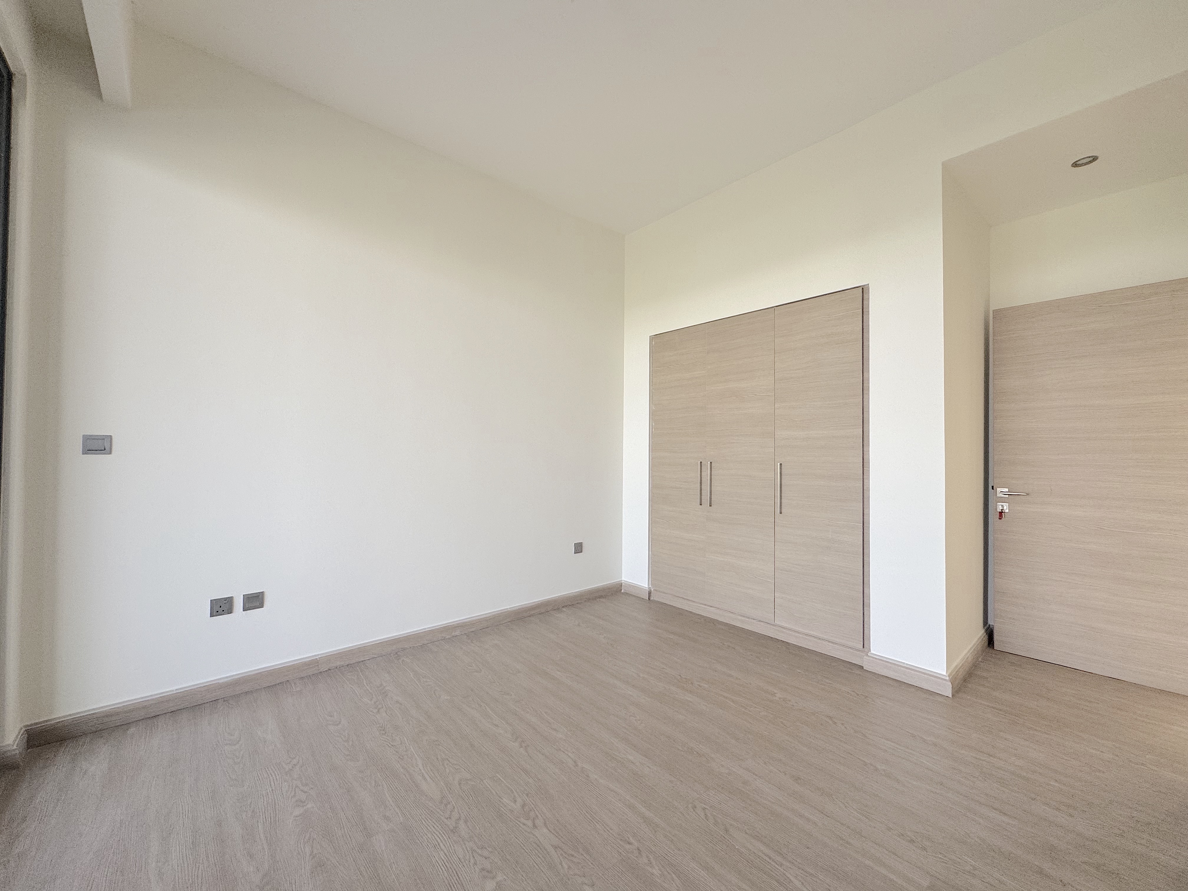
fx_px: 480
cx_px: 594
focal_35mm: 14
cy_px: 446
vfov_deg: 85.7
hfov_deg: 102.1
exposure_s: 1/99
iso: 125
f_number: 2.2
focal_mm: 2.22
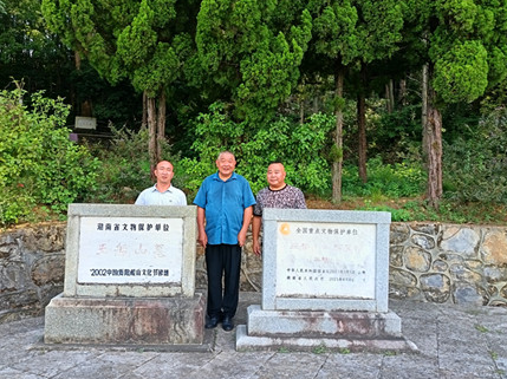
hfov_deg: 63.4
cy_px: 178
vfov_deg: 49.7
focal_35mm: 28
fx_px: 410
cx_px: 239
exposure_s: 1/120
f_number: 1.75
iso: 148
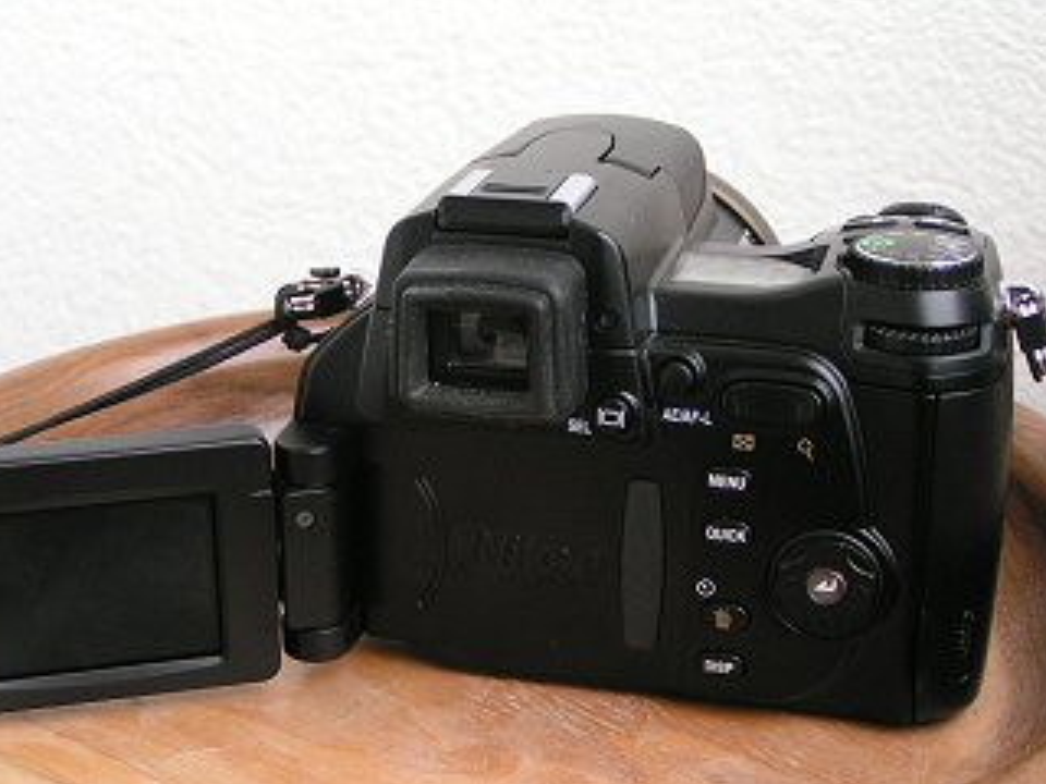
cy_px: 390
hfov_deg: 28.2
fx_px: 2085
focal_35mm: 69
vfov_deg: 21.3
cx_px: 490
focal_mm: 9.7
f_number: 3.2
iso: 100
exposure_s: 1/60
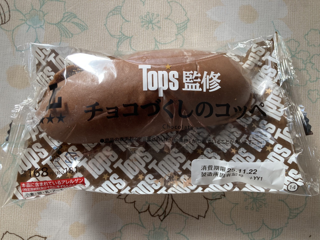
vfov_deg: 49.7
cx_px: 160
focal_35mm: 28
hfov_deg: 63.4
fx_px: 259
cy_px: 120
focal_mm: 3.99
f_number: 1.8
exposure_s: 1/152
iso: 20
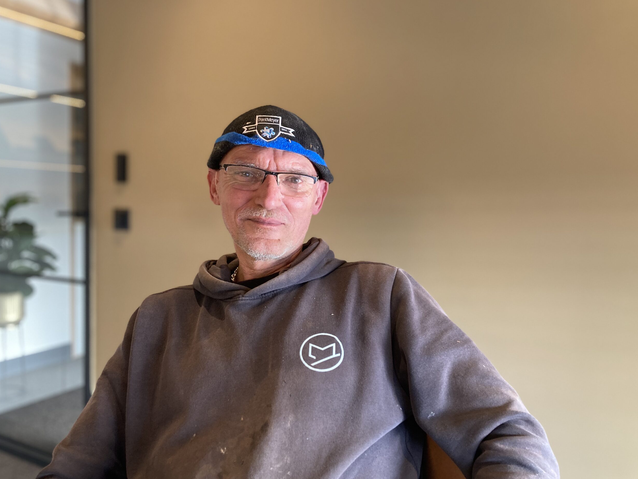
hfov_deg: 61.7
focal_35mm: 29
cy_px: 239
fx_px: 534
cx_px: 319
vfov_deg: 48.2
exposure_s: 1/59
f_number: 1.8
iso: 250
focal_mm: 3.99
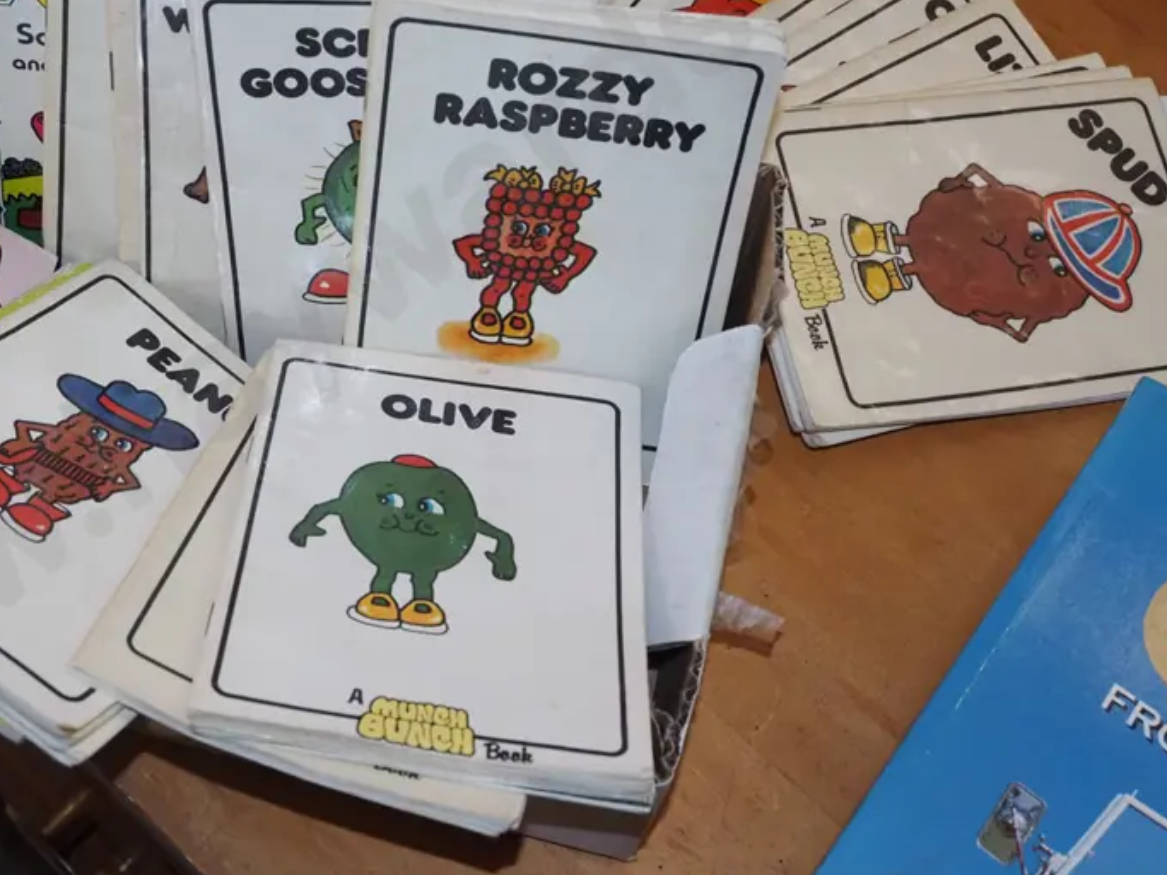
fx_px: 1921
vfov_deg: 25.4
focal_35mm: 57
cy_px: 236
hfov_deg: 33.6
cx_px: 425
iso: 2500
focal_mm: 19
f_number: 5.6
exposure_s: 1/160
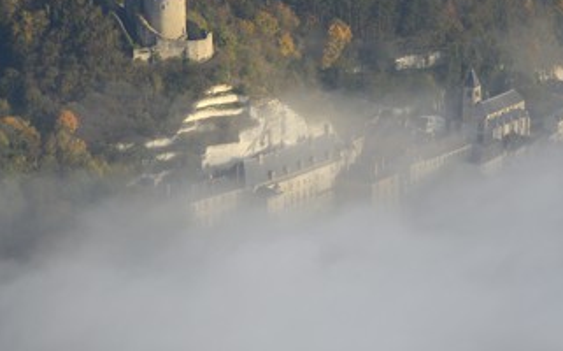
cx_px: 326
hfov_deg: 7.9
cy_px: 121
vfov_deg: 4.9
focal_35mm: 267
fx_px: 4093
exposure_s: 1/1000
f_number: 8
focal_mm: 200
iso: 400
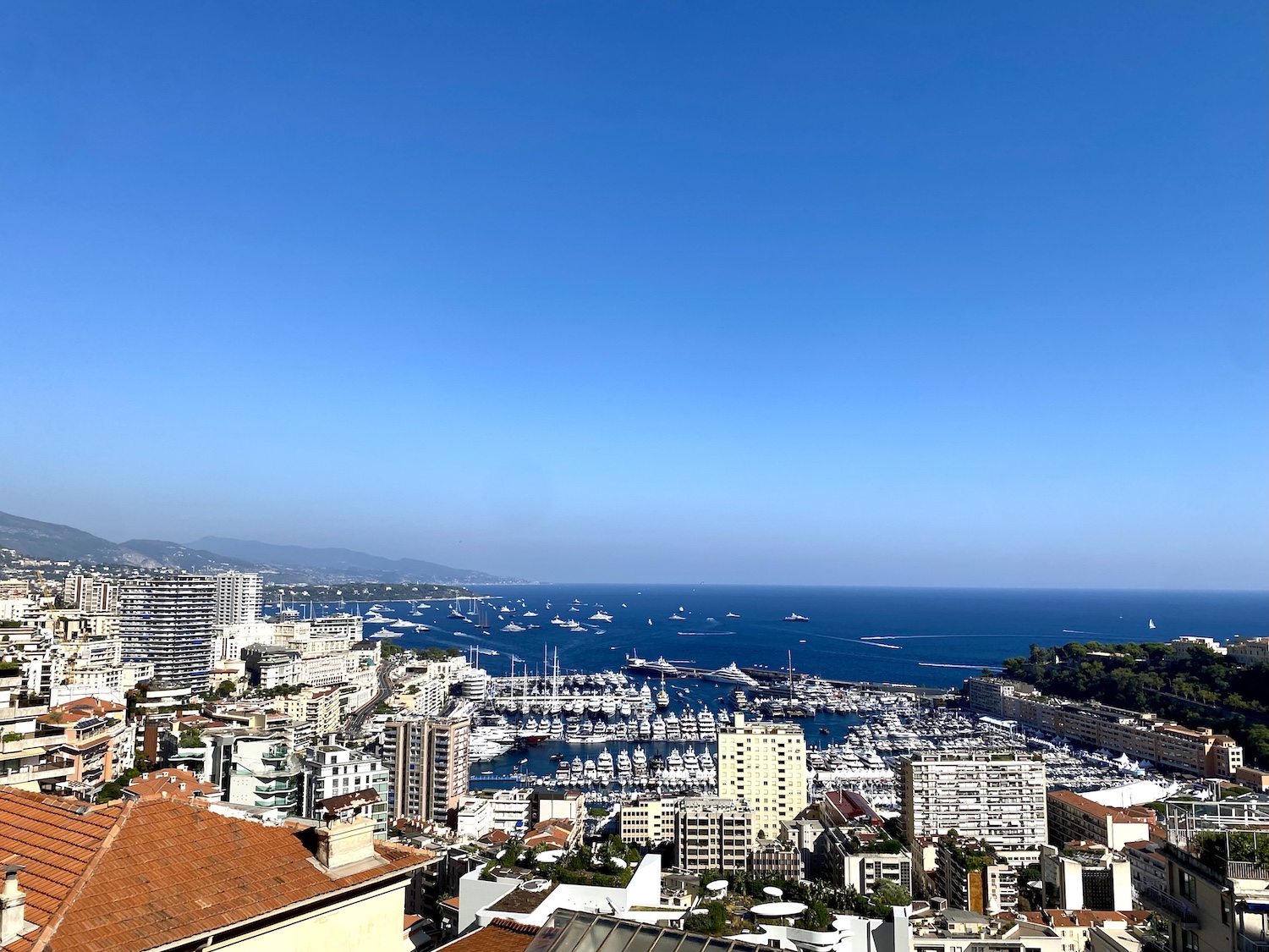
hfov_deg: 67.3
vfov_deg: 53.1
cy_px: 476
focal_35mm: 26
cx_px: 634
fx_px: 953
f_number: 1.8
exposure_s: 1/4444
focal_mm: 4.25
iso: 32
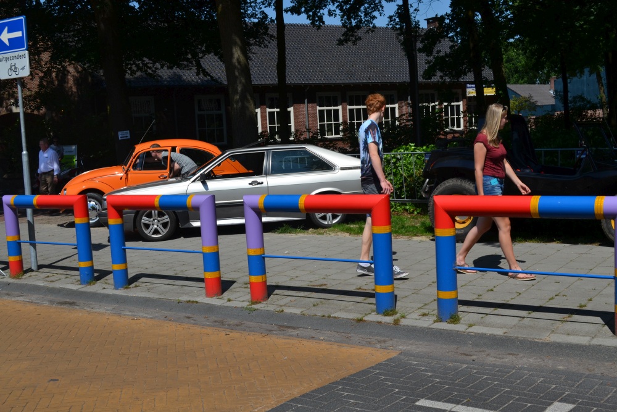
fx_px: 746
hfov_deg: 45.0
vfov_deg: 30.9
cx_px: 308
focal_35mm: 44
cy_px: 206
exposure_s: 1/320
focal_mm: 29
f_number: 9
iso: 100
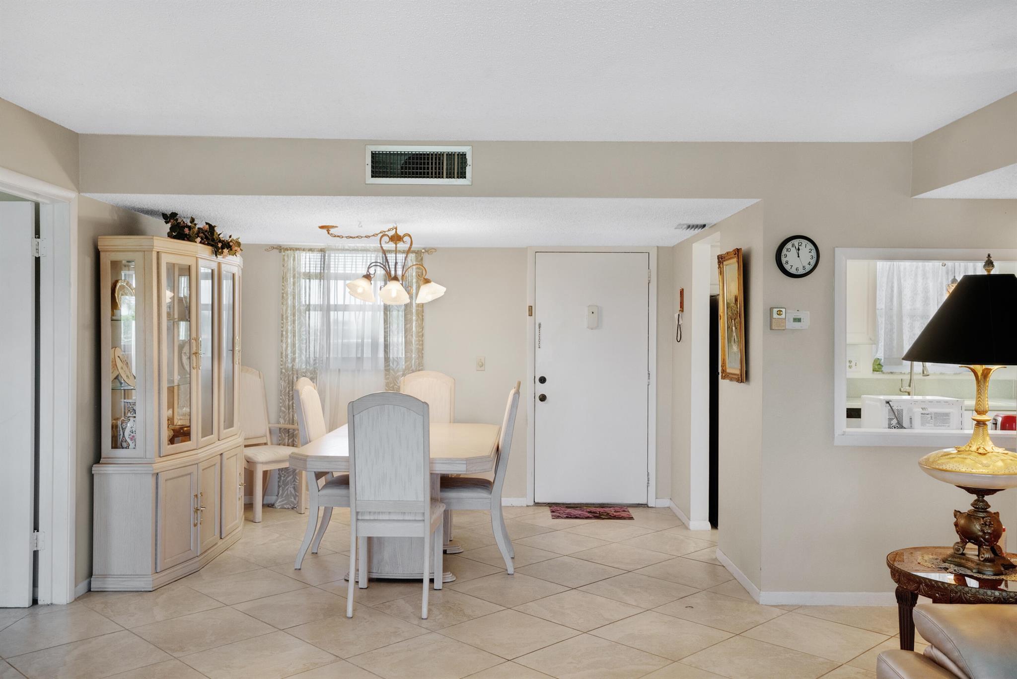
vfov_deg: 42.4
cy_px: 340
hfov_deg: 60.3
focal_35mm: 31
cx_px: 508
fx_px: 876
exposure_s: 1/20
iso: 2000
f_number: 8
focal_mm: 31
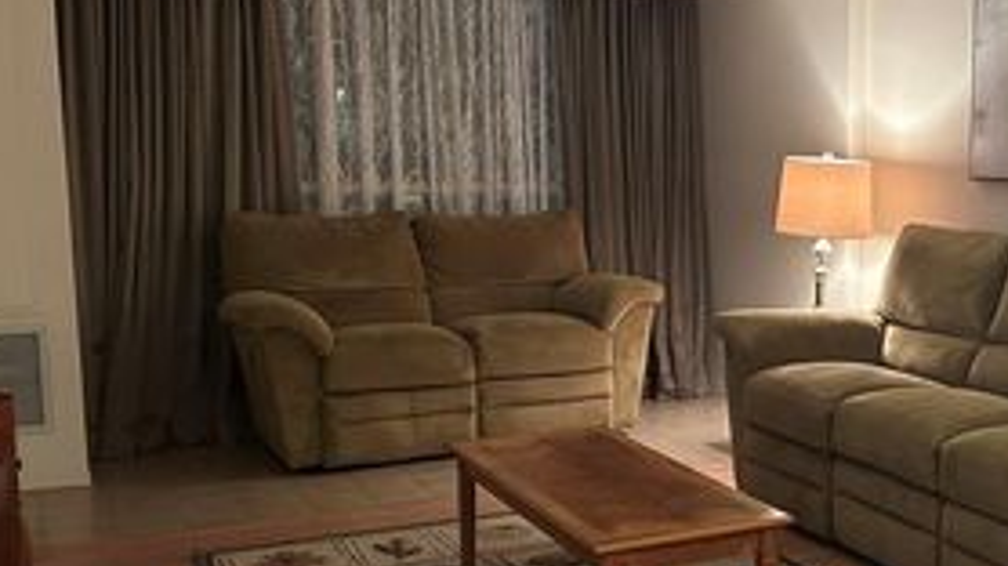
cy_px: 310
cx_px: 823
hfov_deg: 38.9
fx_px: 1362
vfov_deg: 23.4
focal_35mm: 51
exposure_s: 1/60
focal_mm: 5.7
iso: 320
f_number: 1.5
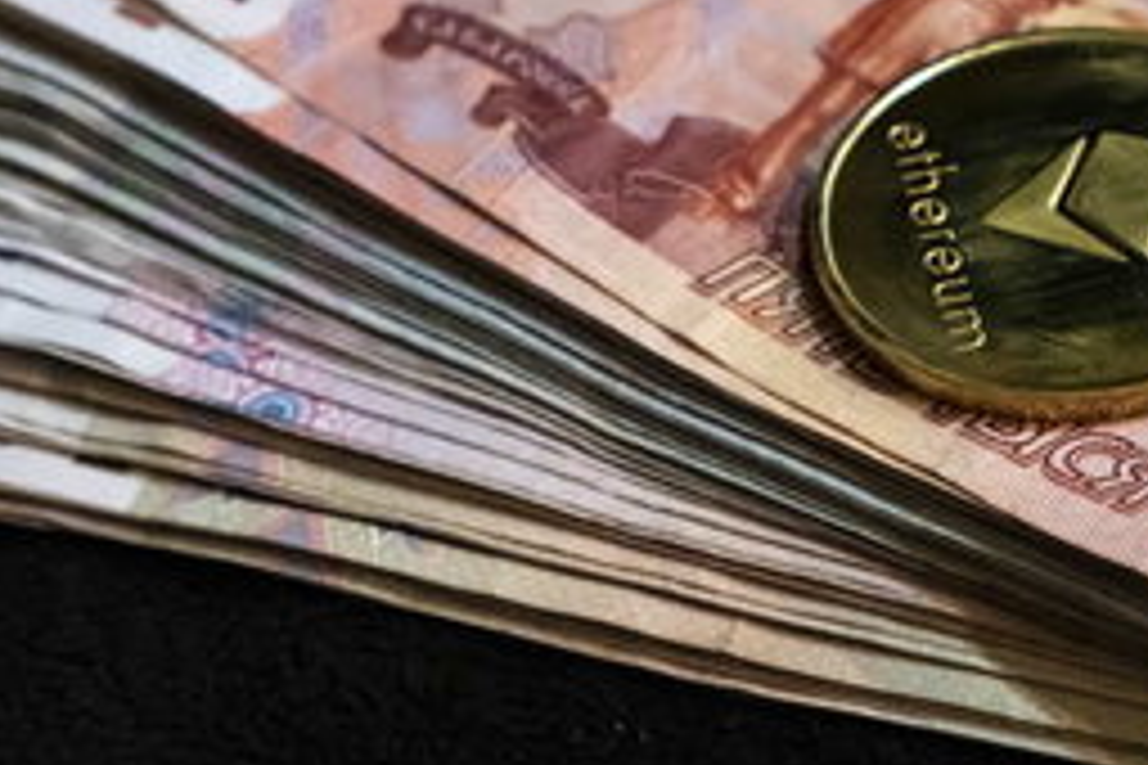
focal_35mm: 97
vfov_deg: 14.1
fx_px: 3092
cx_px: 972
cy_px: 254
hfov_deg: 20.7
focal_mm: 33
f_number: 4.5
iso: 6400
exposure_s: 1/30
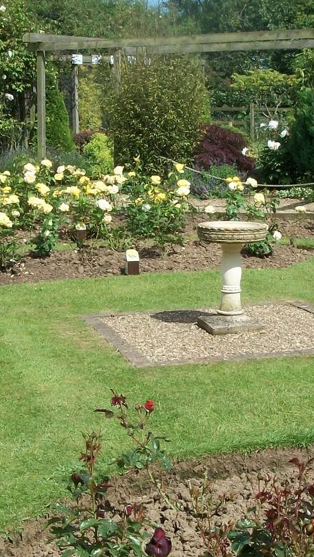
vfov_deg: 30.6
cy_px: 298
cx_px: 130
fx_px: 1020
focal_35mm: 69
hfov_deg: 17.5
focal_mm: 5.7
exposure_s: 1/400
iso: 80
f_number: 5.5
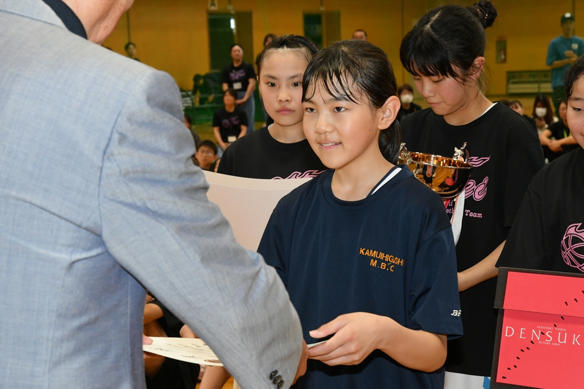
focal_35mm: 89
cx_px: 307
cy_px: 216
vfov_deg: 15.4
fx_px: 1444
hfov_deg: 22.9
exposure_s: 1/200
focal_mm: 52
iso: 1600
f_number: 8
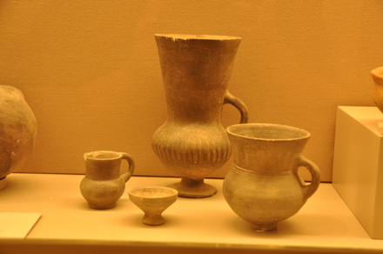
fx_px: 669
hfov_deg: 31.9
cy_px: 127
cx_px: 192
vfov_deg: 21.5
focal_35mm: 63
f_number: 4.5
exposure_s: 1/20
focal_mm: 42
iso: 640
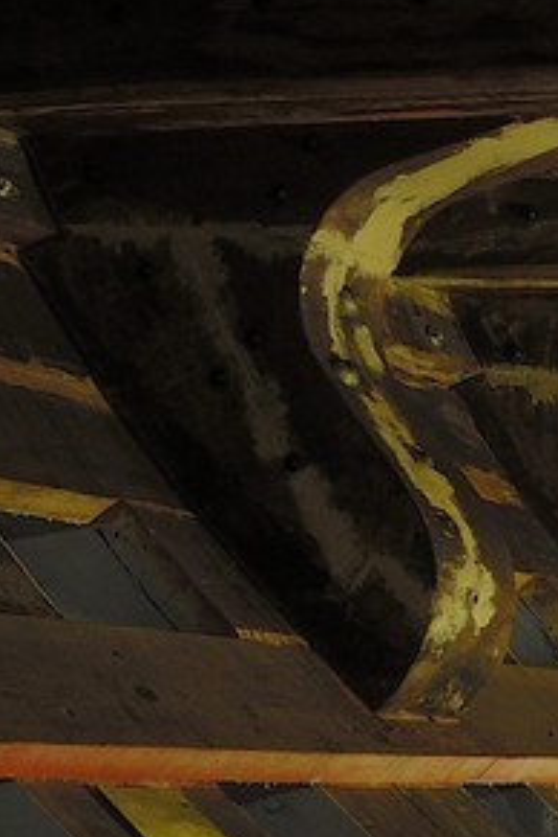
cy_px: 860
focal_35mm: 99
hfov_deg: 9.3
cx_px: 1904
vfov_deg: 19.9
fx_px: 2302
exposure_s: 2.2
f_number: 5.6
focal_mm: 12
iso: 100
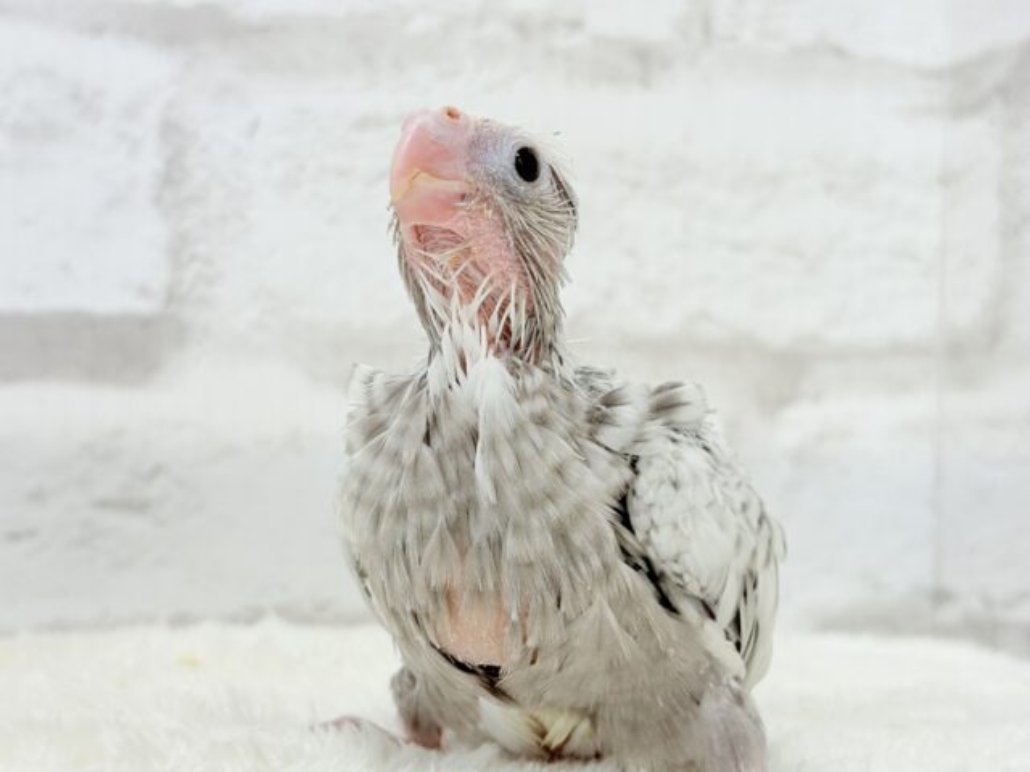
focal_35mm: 52
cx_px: 515
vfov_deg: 28.0
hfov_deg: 36.8
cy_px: 386
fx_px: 1547
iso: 32
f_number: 1.6
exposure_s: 1/50
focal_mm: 5.96
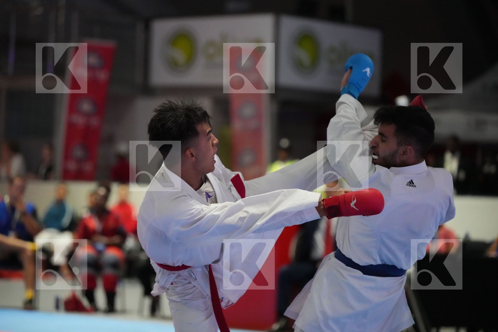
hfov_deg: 15.2
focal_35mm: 135
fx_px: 1867
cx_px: 249
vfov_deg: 10.2
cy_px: 166
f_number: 2.8
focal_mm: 135
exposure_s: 1/800
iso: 12800
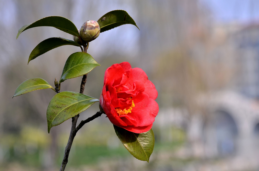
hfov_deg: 15.2
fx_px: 969
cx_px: 130
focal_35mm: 135
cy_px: 86
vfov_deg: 10.1
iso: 100
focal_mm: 90
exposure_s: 1/320
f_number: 8
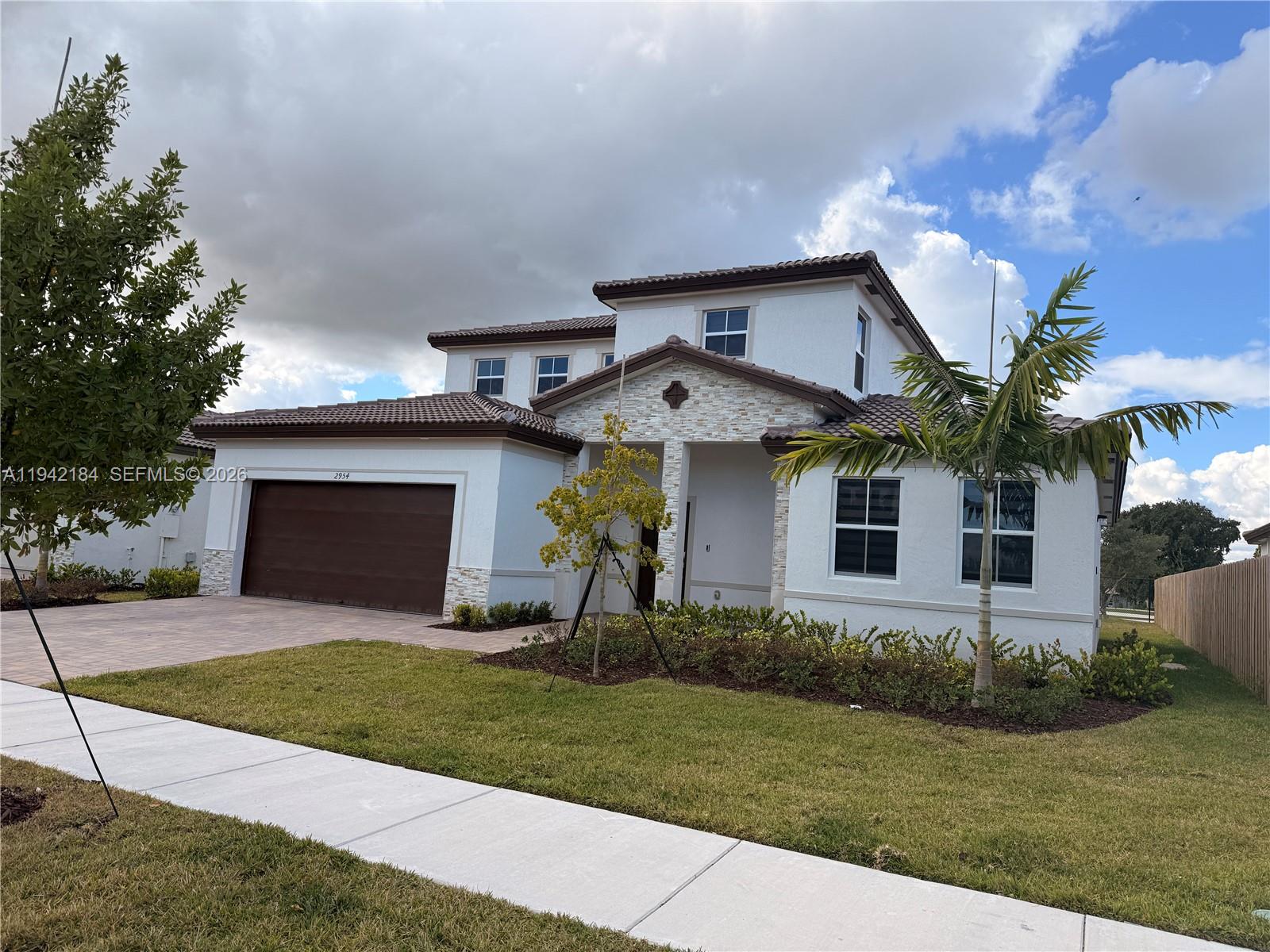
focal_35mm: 24
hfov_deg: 71.6
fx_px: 881
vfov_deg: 56.8
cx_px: 635
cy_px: 476
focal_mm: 6.76
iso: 80
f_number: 1.78
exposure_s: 1/3279
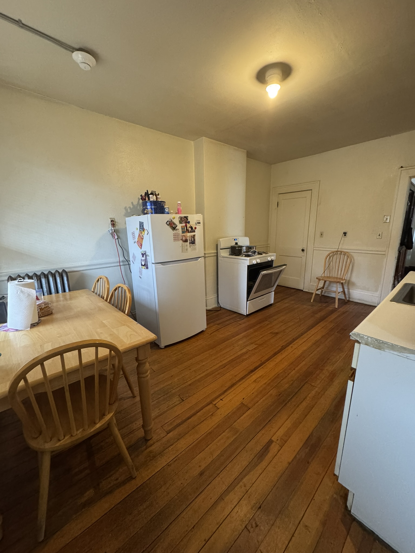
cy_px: 276
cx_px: 208
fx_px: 224
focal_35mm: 14
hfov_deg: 85.7
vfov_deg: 102.1
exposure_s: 1/60
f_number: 2.2
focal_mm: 2.22
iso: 640
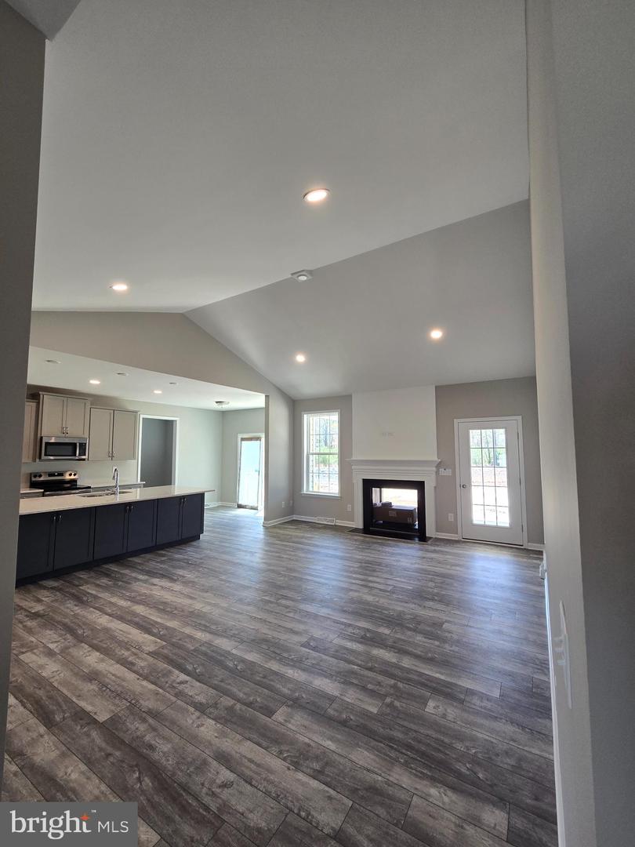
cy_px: 424
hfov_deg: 89.9
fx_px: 318
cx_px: 318
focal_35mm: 13
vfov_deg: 106.2
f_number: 2.2
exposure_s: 1/60
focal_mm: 2.2
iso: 50
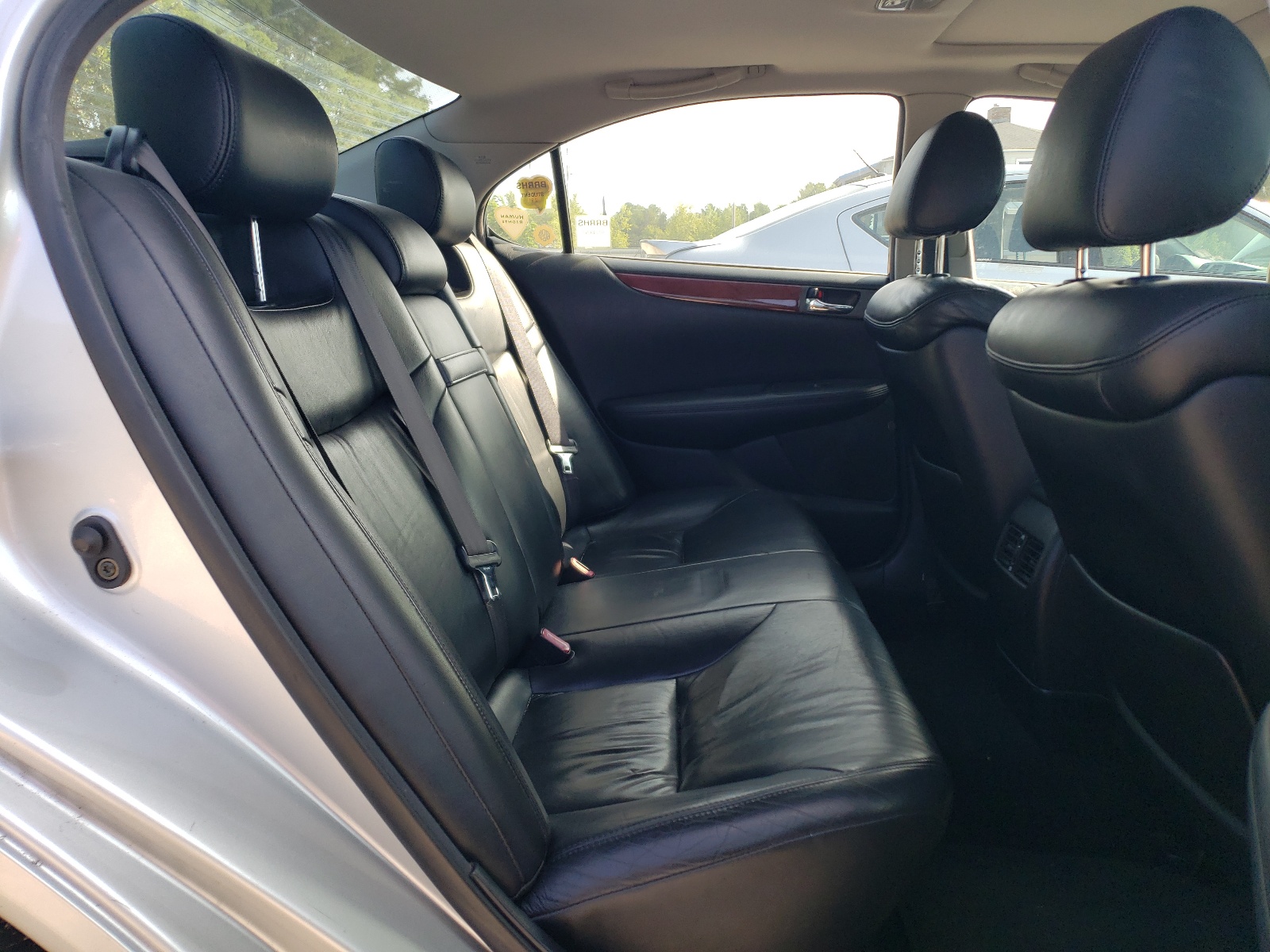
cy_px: 476
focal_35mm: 26
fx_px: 954
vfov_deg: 53.1
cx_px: 635
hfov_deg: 67.3
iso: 50
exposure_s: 1/435
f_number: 1.5
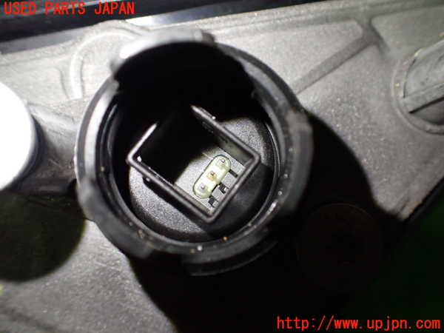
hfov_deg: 60.0
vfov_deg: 46.8
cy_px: 166
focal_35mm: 30
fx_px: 385
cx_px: 222
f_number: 2.3
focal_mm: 5.4
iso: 640
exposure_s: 1/125
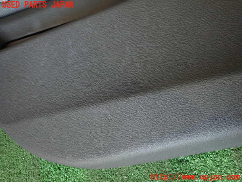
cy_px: 91
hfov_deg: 69.4
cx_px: 121
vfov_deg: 54.9
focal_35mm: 25
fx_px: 175
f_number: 2
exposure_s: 1/40
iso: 200
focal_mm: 4.5
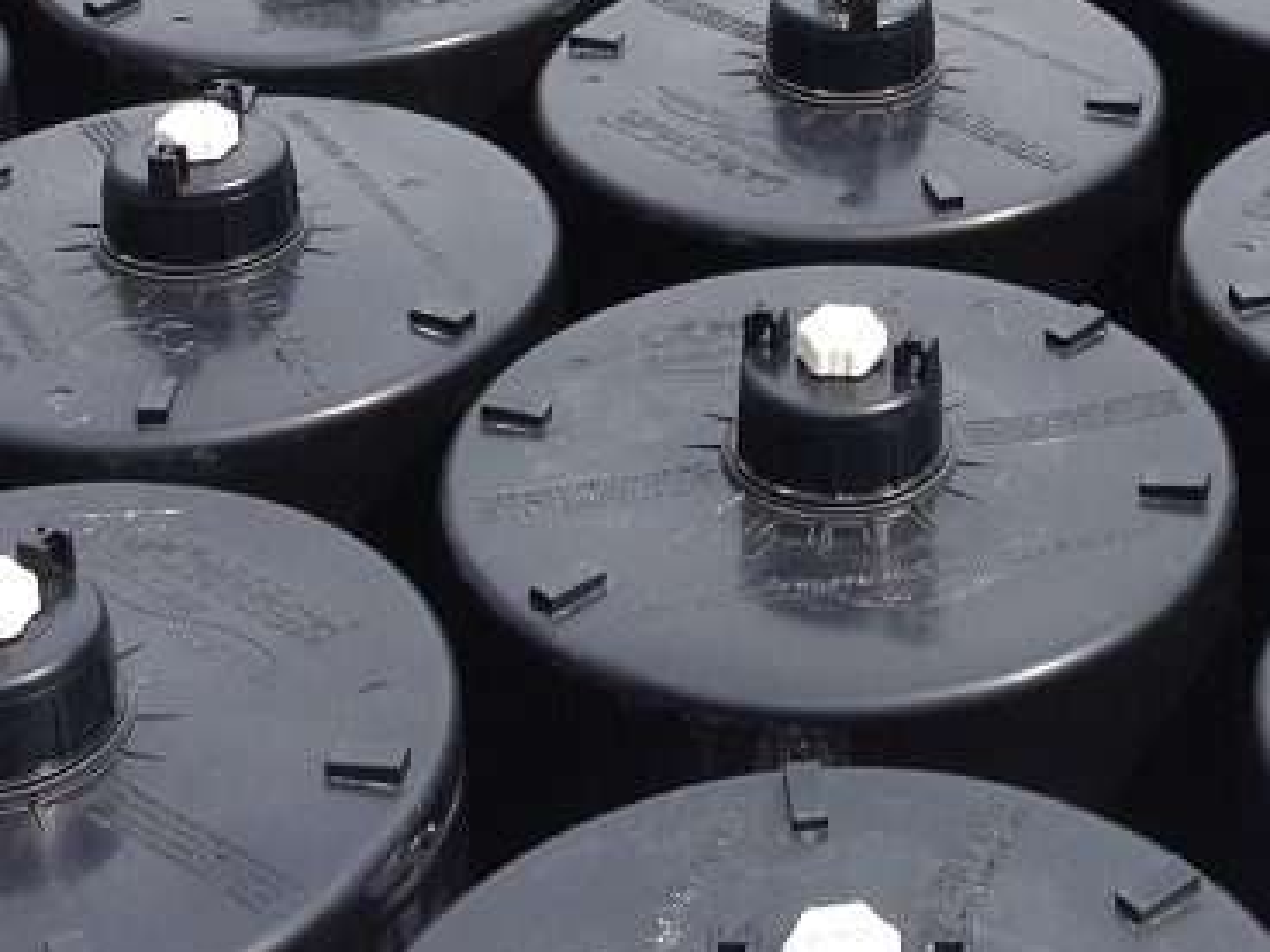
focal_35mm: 95
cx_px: 980
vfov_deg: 15.1
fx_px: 3485
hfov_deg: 20.5
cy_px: -166
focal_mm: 4.28
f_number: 2.4
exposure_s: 1/613
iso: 64
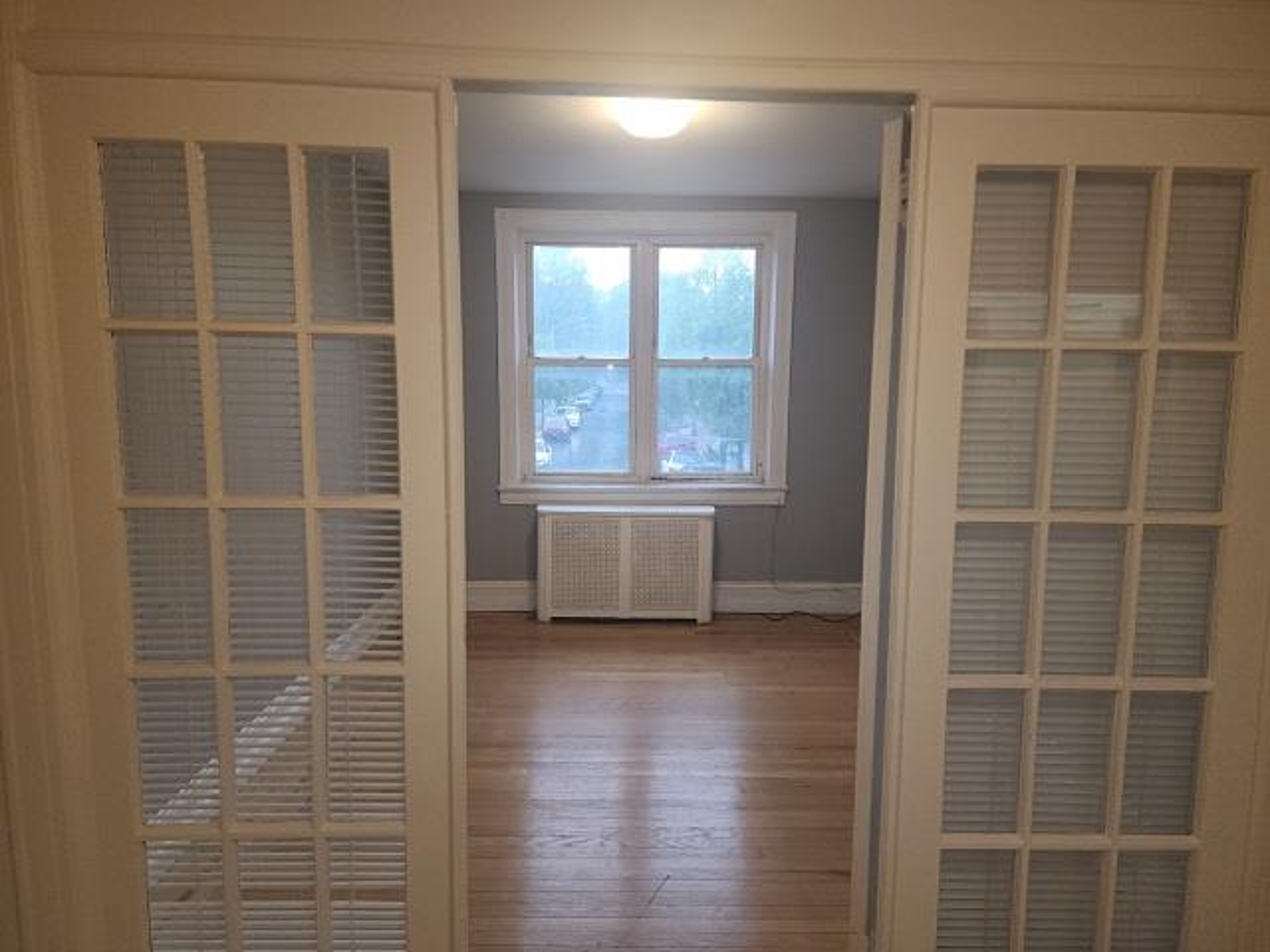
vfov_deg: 58.9
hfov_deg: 73.9
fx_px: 844
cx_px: 635
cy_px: 476
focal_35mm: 23
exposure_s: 1/40
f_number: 1.8
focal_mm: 6.4
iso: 100
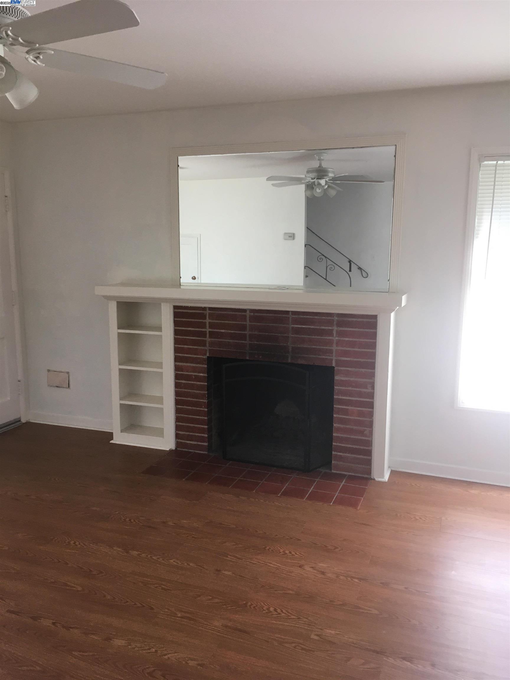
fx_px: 570
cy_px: 340
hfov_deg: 48.2
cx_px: 255
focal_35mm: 29
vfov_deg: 61.7
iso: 40
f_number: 2.2
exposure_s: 1/30
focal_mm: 4.15
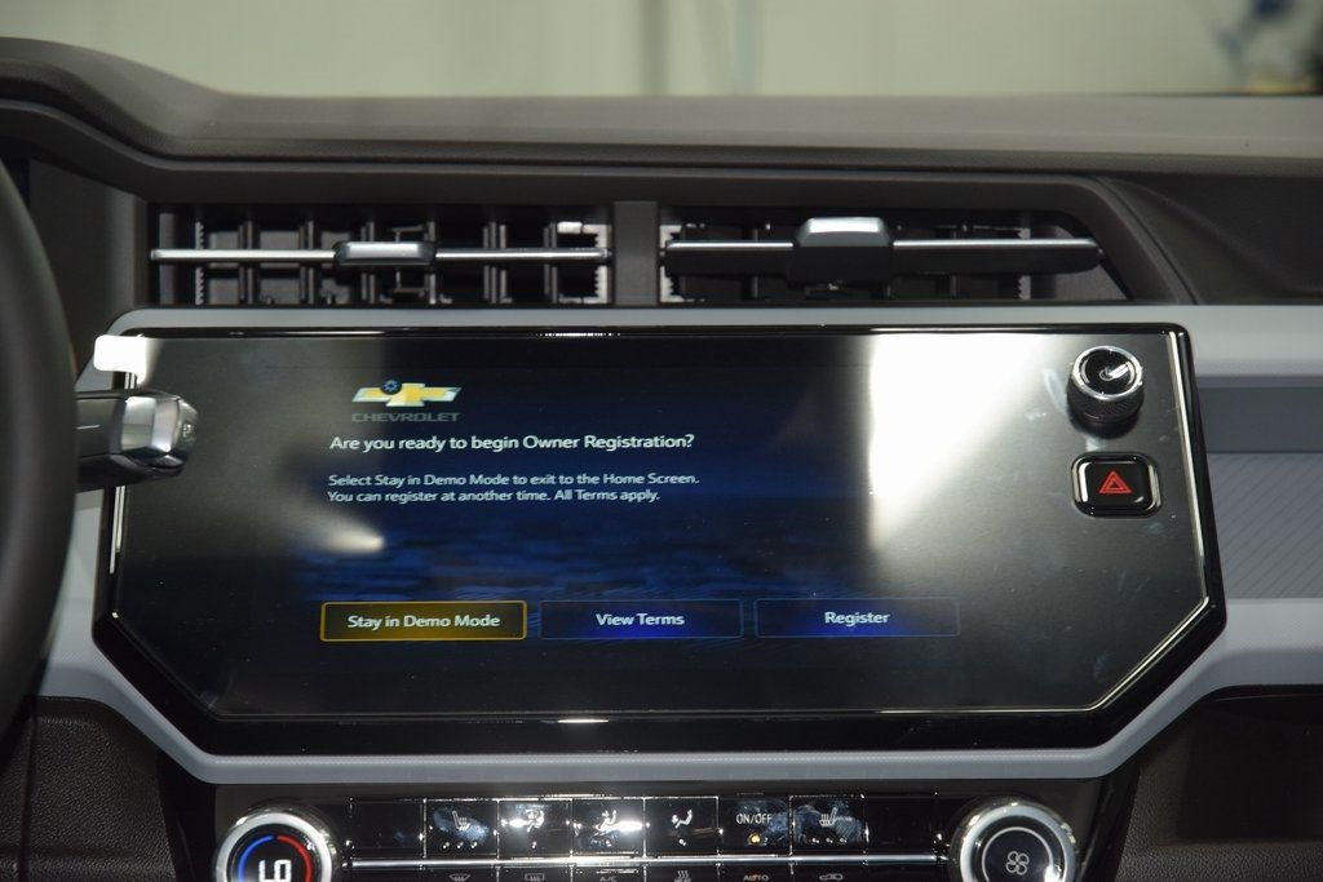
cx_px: 662
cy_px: 441
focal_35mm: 105
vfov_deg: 13.0
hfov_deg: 19.5
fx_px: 3859
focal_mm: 70
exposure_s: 1/60
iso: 1000
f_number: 4.5
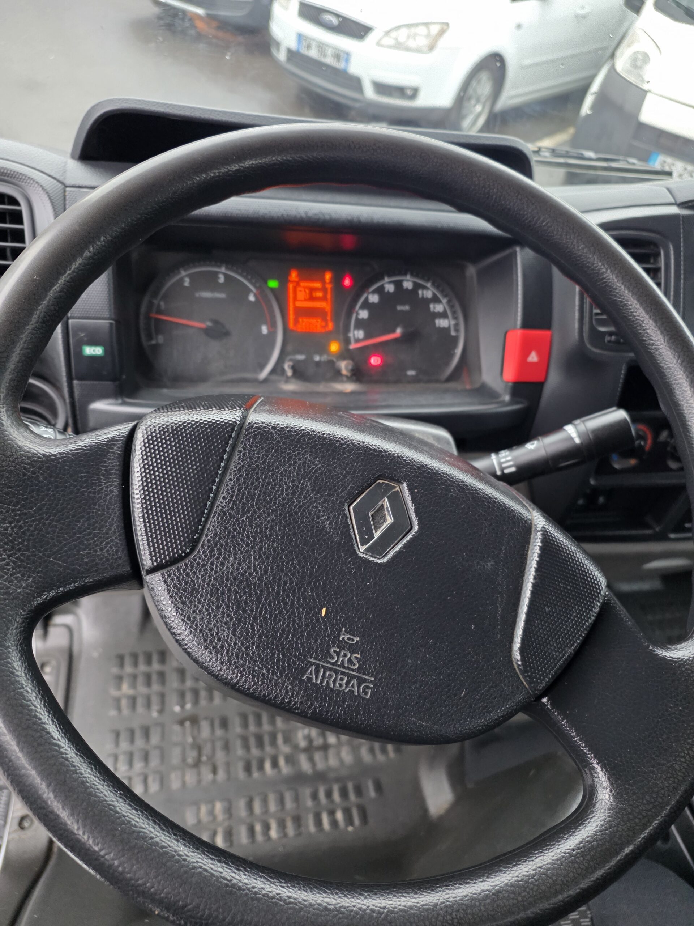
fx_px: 615
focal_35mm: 23
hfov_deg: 58.9
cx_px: 347
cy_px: 463
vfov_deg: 73.9
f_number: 1.7
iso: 400
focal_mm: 6.25
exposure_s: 1/100
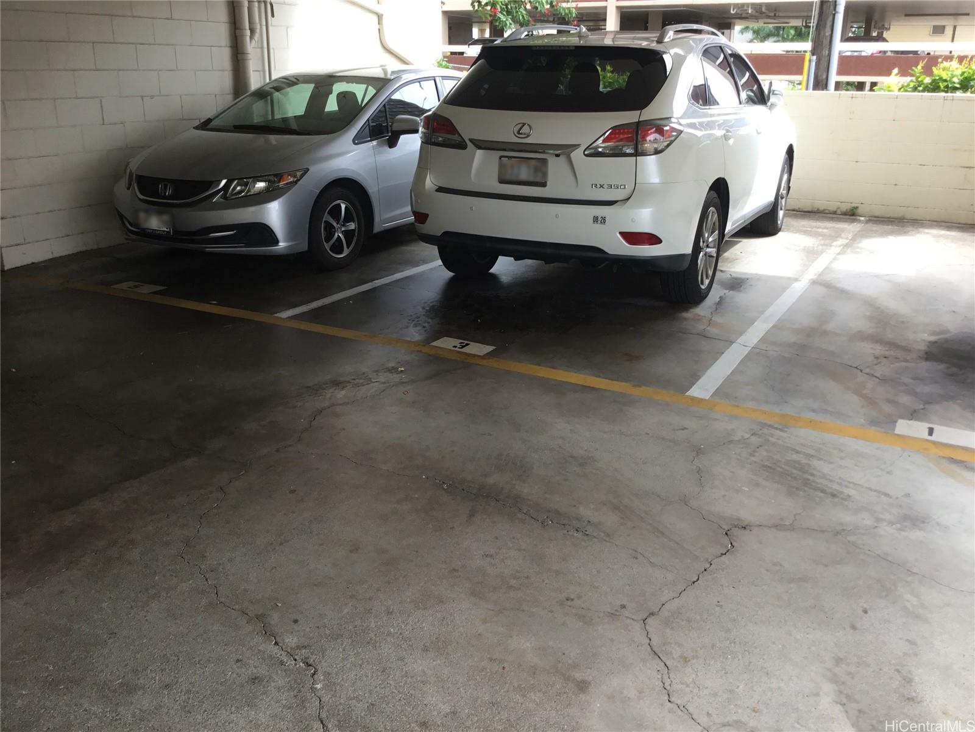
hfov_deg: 58.4
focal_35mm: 31
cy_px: 366
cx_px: 488
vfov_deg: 45.4
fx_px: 873
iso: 25
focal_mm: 3.3
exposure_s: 1/125
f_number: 2.4
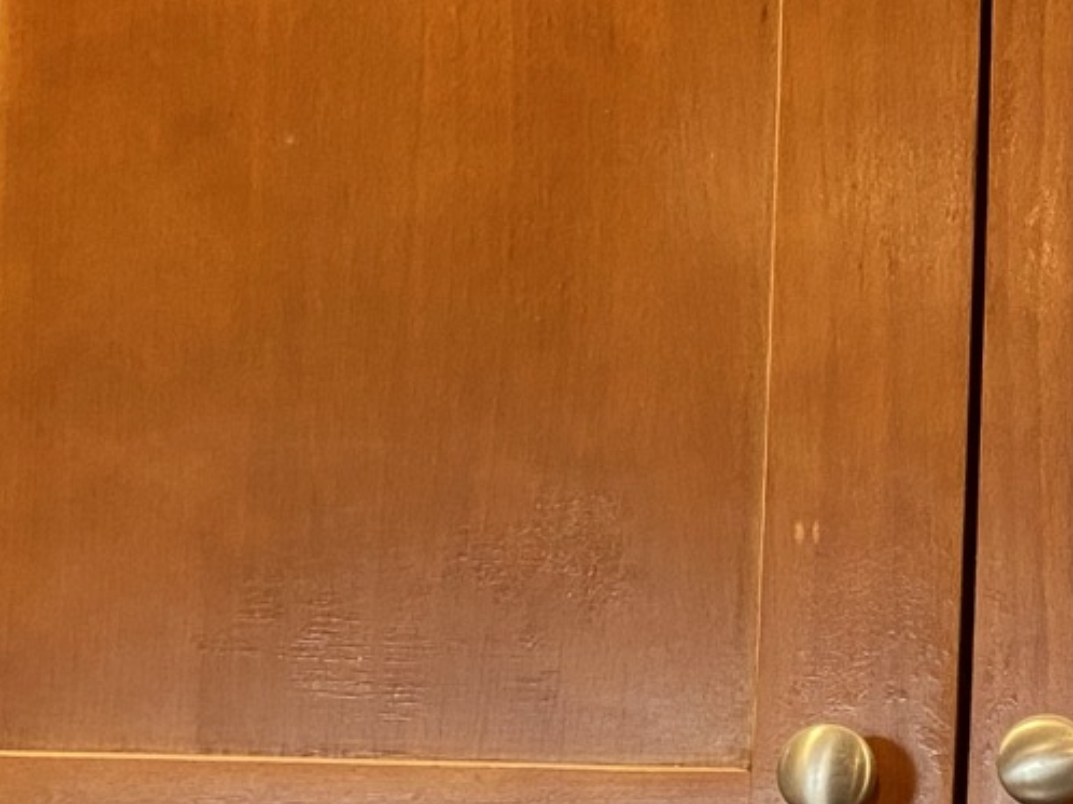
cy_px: 899
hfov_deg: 15.5
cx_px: 1984
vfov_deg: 13.5
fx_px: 3315
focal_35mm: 107
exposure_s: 1/60
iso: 160
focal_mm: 4.25
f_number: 1.8
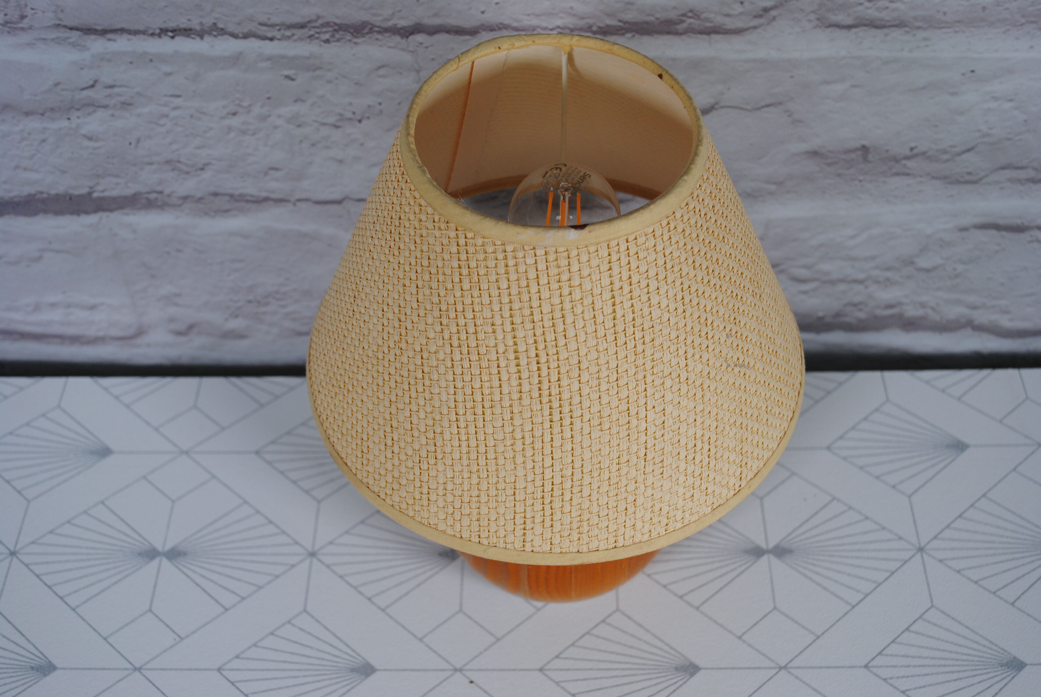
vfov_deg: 29.9
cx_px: 520
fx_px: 1303
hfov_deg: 43.6
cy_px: 348
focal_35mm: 45
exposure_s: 1/125
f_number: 5.6
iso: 140
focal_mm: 30
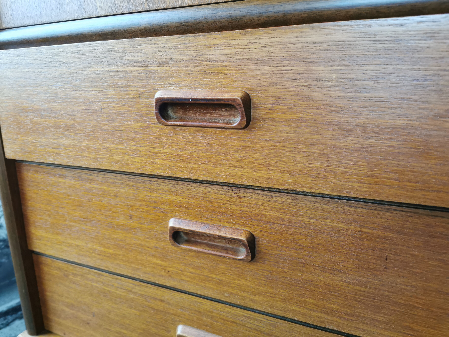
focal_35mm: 27
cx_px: 224
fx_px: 350
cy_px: 168
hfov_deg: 65.3
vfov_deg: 51.4
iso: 200
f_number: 1.6
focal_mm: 5.56
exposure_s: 1/60
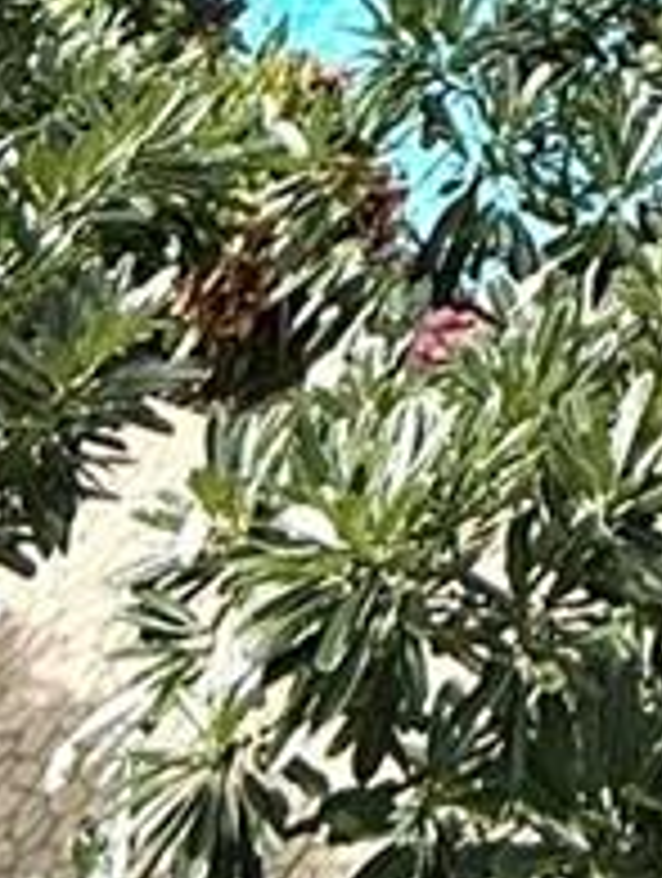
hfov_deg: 13.9
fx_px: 2186
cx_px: 1410
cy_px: -1594
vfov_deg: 12.4
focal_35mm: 86
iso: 50
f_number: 2.2
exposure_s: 1/2410
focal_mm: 2.22
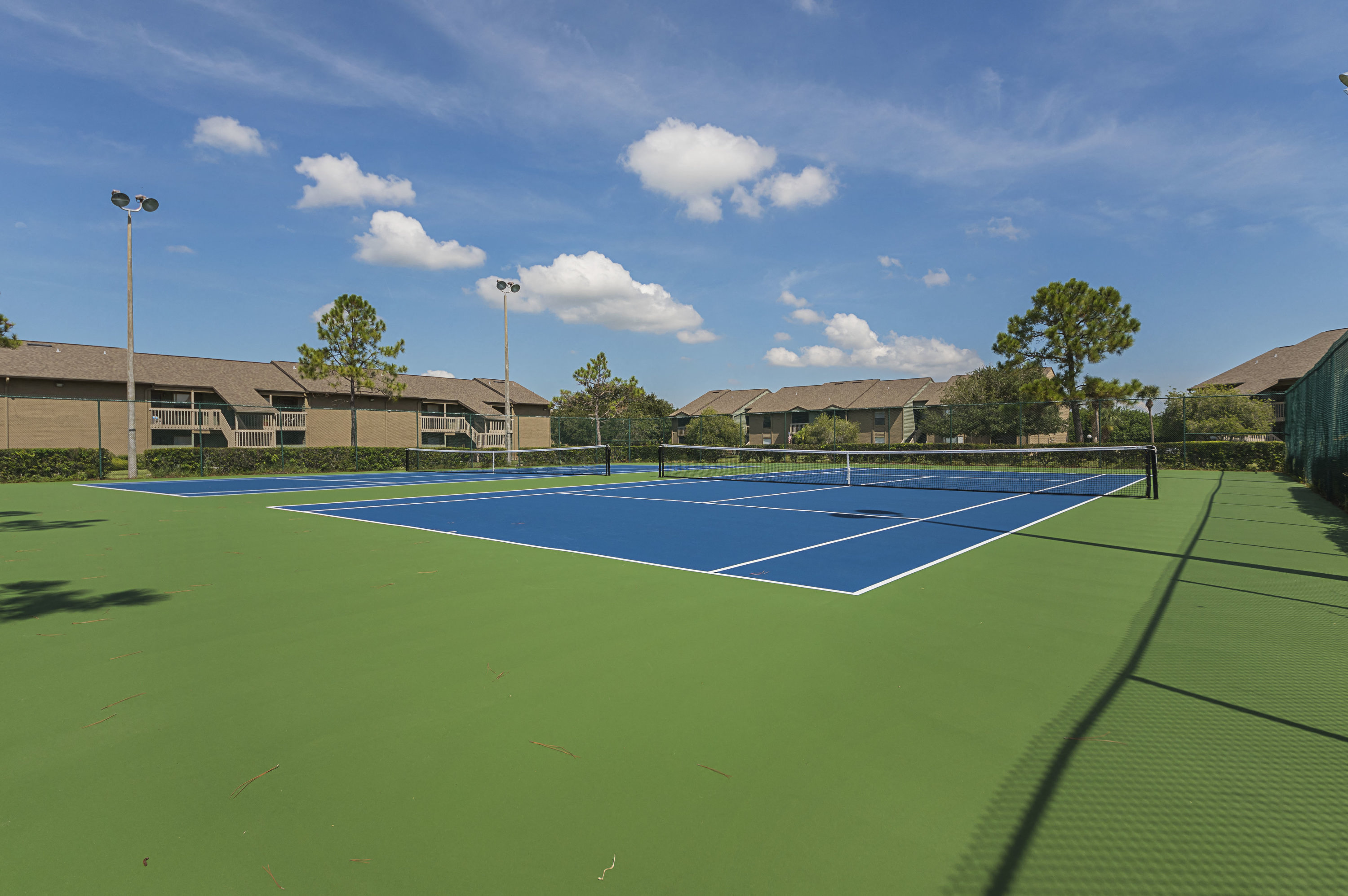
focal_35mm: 17
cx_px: 674
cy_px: 448
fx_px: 636
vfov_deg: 70.4
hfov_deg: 93.3
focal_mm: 17
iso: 320
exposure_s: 1/1600
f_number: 8
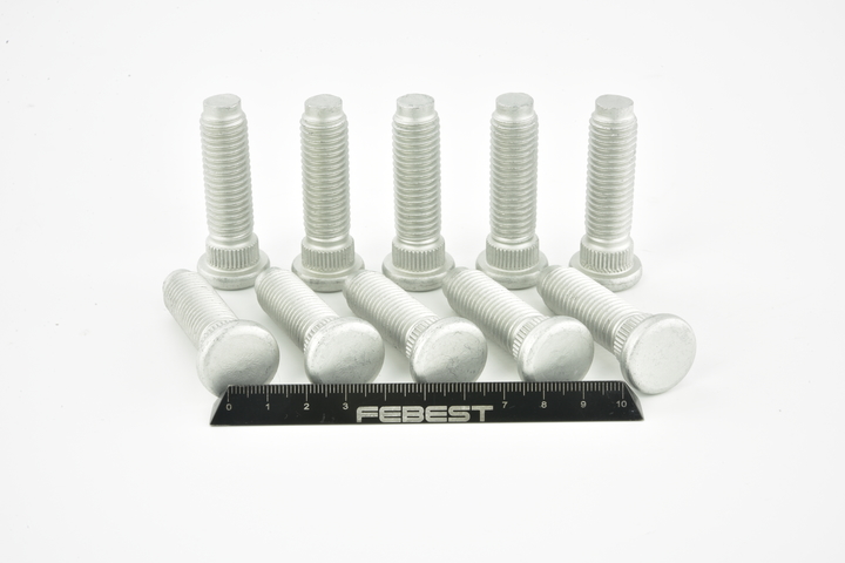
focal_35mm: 60
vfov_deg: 22.6
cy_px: 282
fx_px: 1408
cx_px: 422
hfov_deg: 33.4
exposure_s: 1/2
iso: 64
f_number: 29
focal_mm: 60
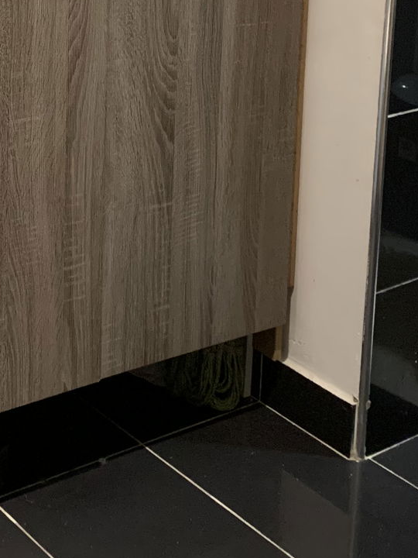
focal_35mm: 77
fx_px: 1240
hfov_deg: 18.8
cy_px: -13
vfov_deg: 24.1
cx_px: 37
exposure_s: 1/50
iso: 400
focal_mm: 4.25
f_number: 1.8
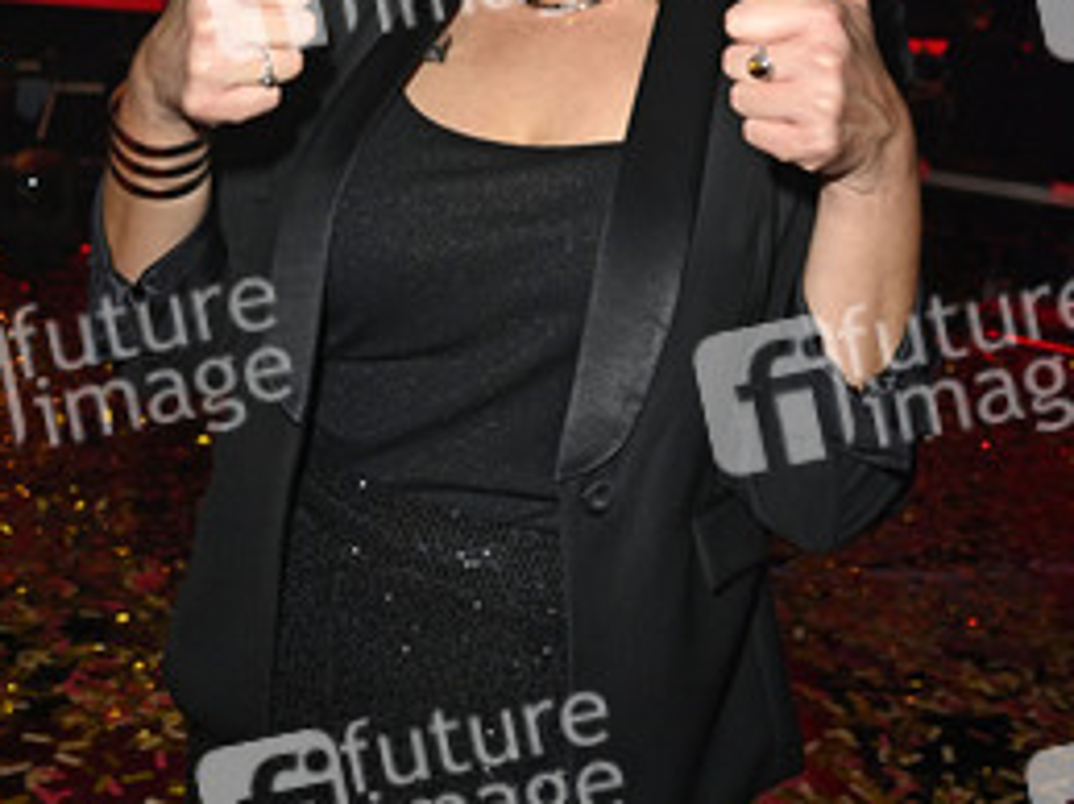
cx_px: 531
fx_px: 1427
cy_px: 170
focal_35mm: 46
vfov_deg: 30.8
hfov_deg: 41.3
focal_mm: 31
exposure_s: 1/250
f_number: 6.3
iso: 2000
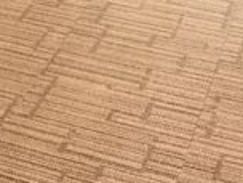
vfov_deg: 10.0
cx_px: -16
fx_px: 856
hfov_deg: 15.8
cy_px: -311
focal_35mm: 122
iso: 64
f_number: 2.2
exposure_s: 1/33
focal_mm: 4.15
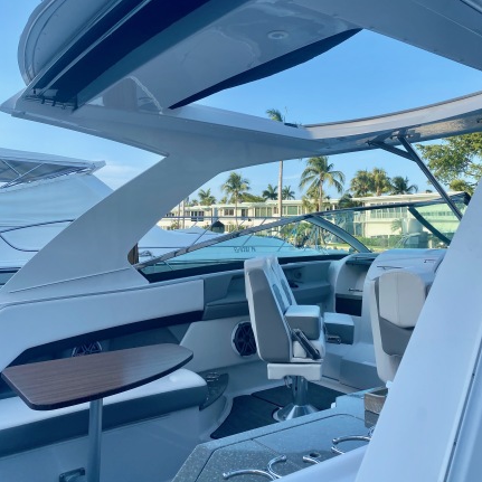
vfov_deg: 50.5
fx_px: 504
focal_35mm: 32
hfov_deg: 51.1
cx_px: 249
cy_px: 173
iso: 32
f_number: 1.8
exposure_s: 1/998
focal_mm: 4.25
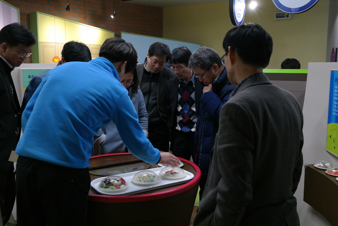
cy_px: 113
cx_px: 169
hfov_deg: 53.1
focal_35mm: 36
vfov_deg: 36.9
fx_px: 338
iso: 800
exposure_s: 1/50
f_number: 4
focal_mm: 24
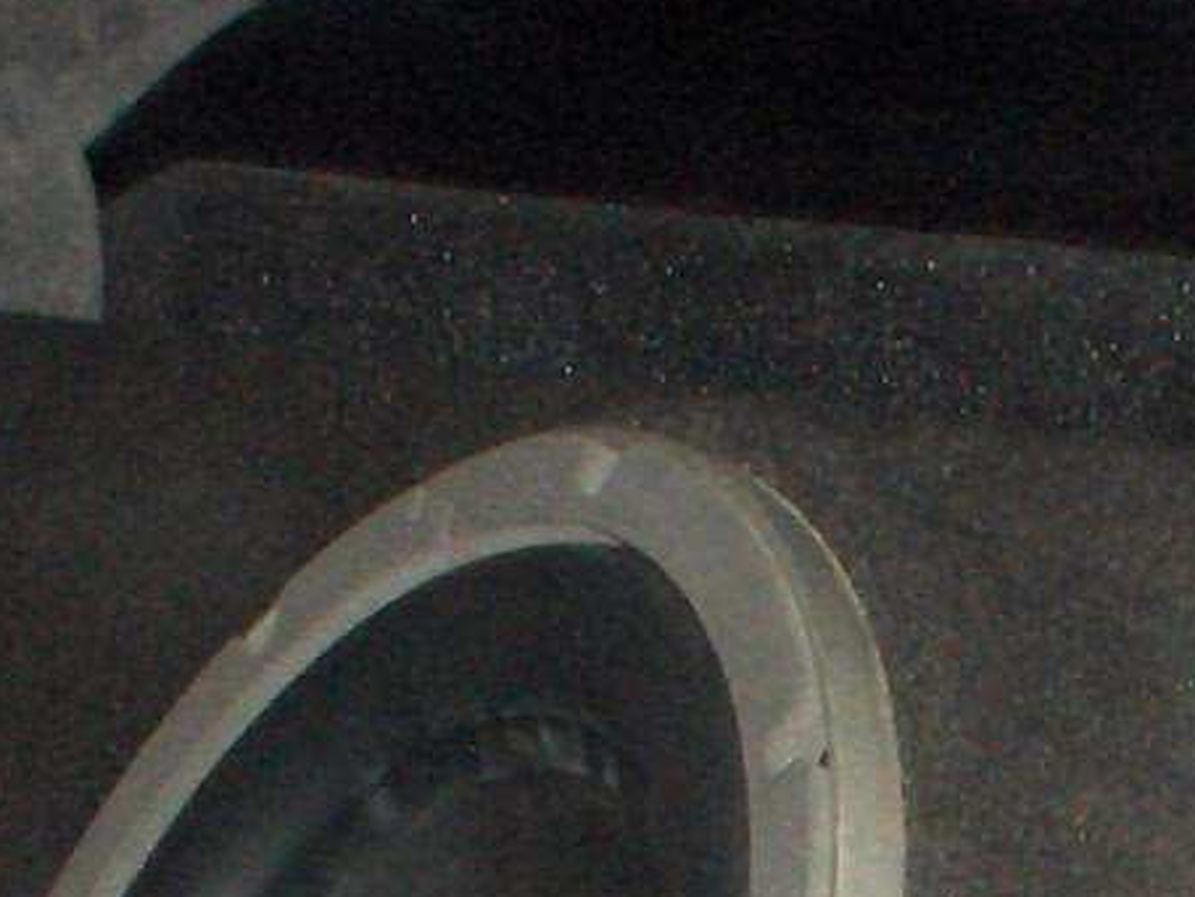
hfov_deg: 10.4
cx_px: 1340
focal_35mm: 188
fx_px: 6492
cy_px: 1375
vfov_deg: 7.7
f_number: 2.8
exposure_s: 1/60
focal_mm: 6.11
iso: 100
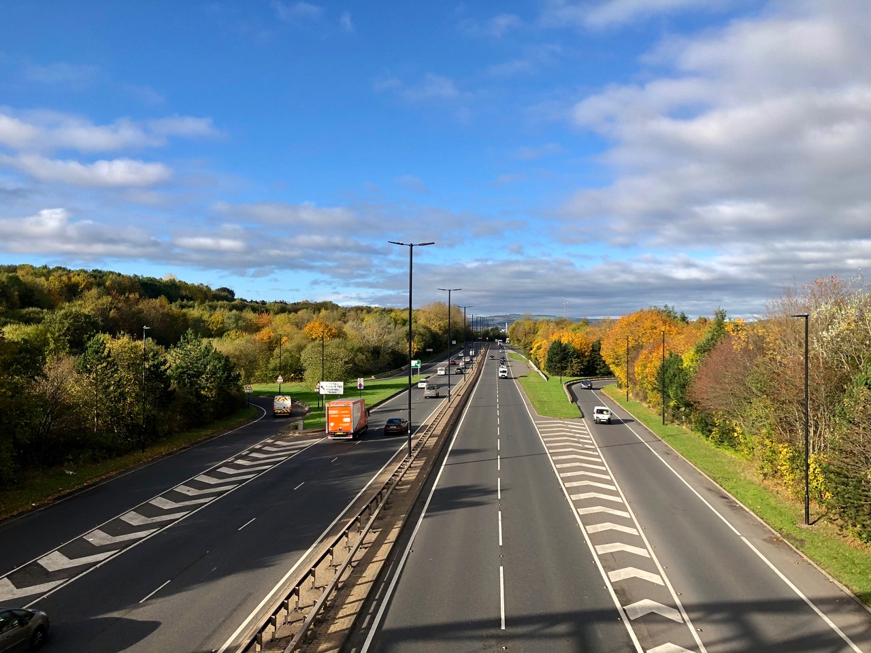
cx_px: 436
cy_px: 326
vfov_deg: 49.7
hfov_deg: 63.4
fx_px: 705
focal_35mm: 28
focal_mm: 3.99
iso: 20
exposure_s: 1/1656
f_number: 1.8
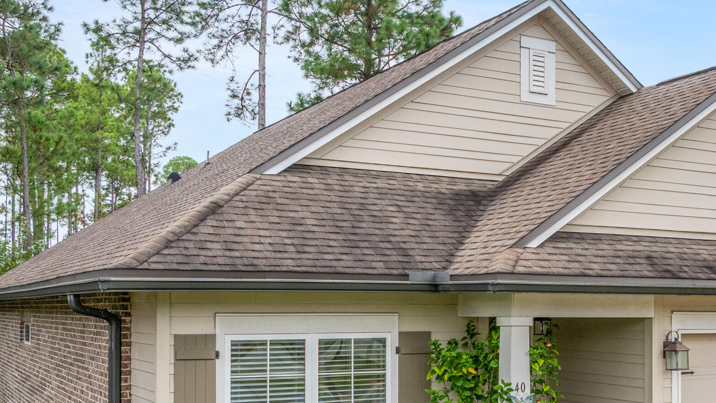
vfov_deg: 23.7
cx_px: 503
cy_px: 310
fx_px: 949
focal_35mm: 50
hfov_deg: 40.6
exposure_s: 1/100
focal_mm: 12.29
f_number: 2.8
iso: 200
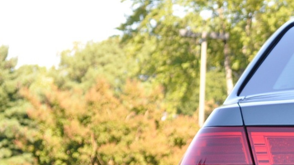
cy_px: 248
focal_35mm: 249
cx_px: 507
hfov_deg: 8.4
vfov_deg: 4.8
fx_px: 1939
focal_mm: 45
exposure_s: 1/125
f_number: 5.6
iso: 220
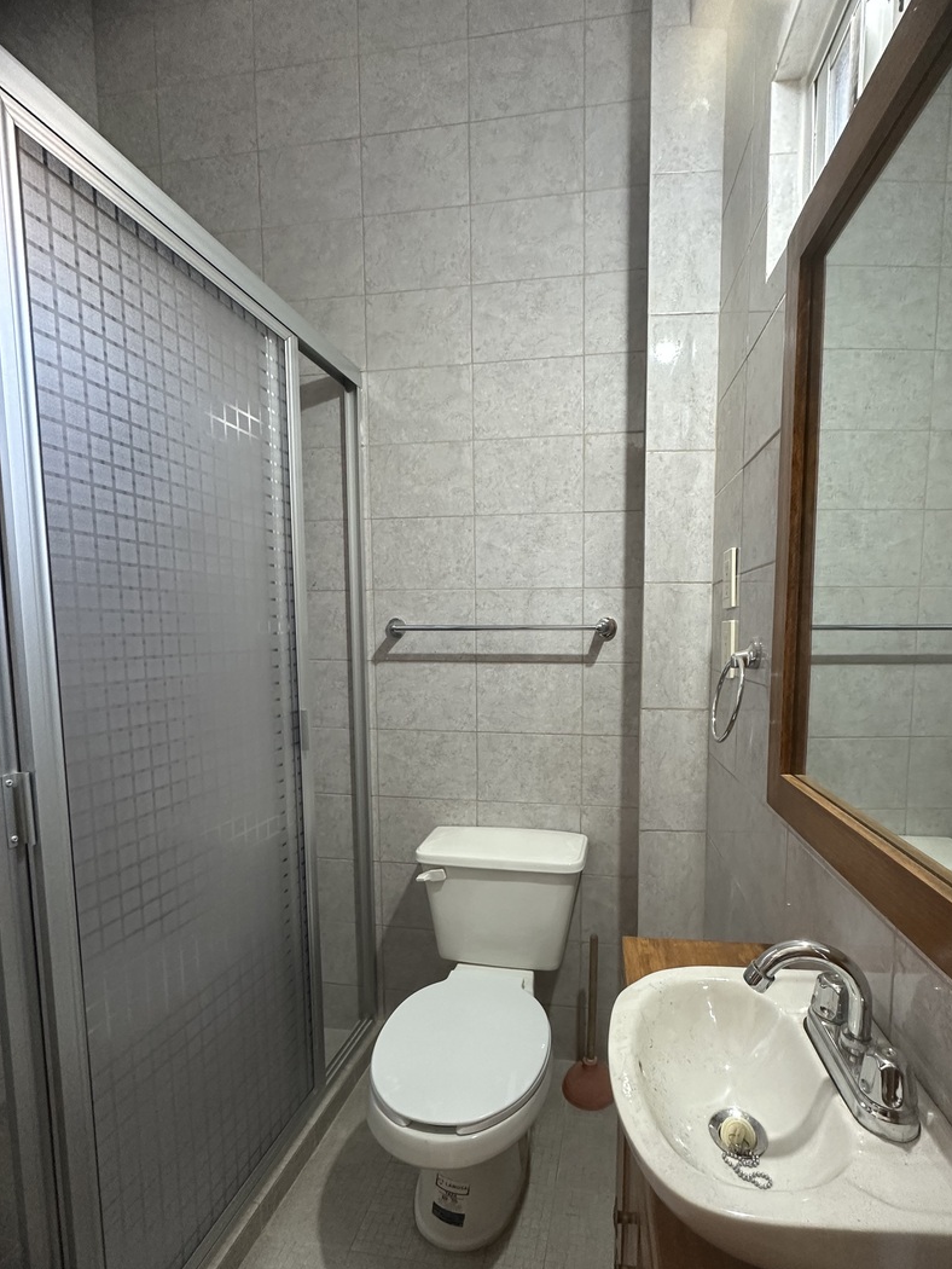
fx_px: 586
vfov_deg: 94.3
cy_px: 682
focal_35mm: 16
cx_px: 542
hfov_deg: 77.7
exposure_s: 1/60
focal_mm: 2.22
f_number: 2.2
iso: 320
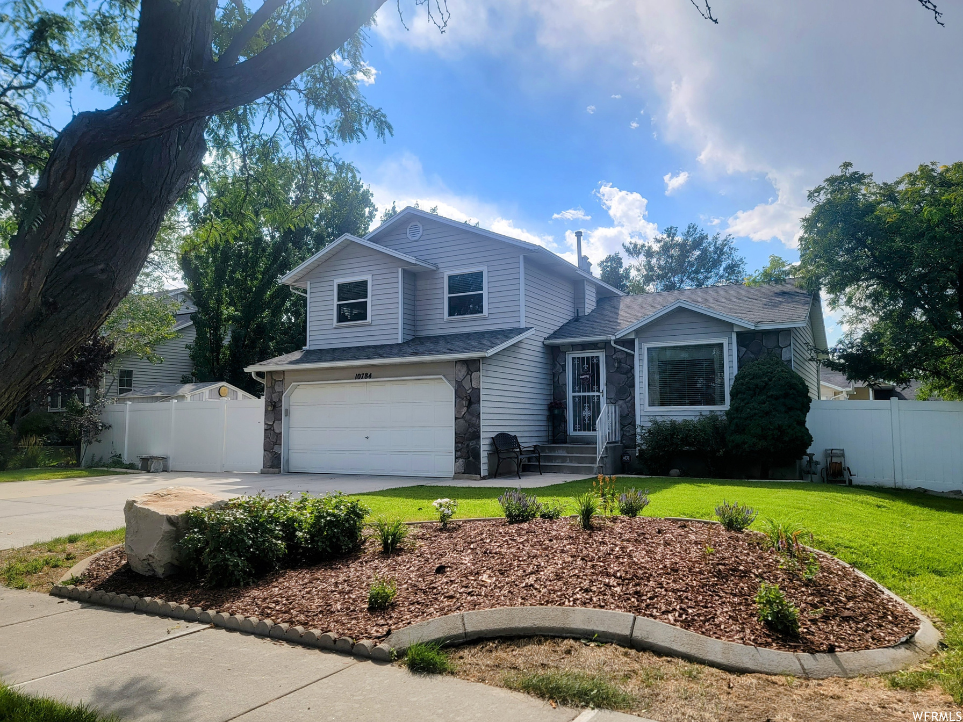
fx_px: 668
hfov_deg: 71.6
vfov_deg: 56.8
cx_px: 482
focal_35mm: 24
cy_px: 361
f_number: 1.8
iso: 16
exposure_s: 1/1135
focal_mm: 6.7
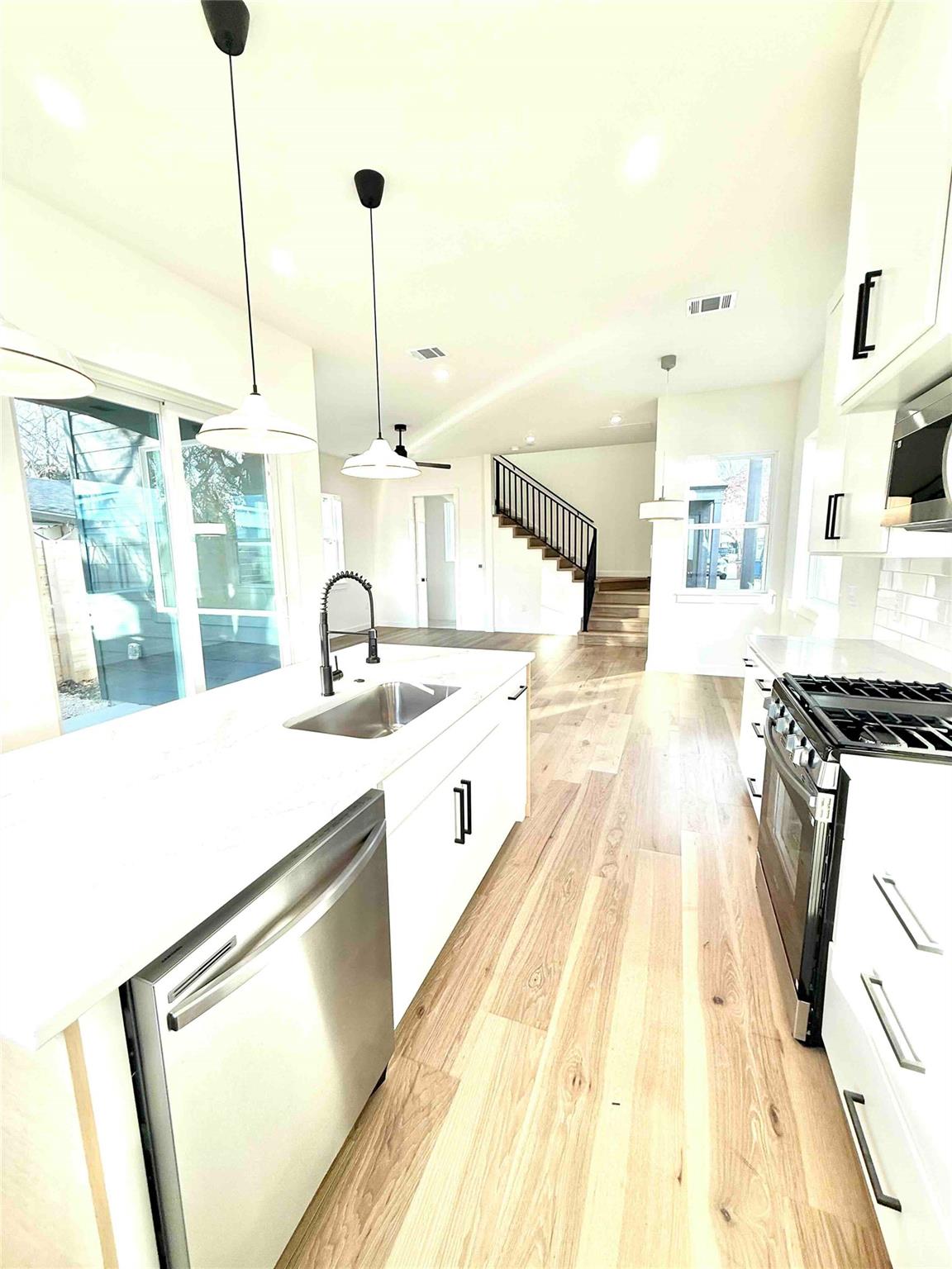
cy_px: 634
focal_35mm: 14
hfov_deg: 85.7
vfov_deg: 102.1
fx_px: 513
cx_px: 476
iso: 50
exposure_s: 1/120
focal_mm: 2.22
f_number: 2.2
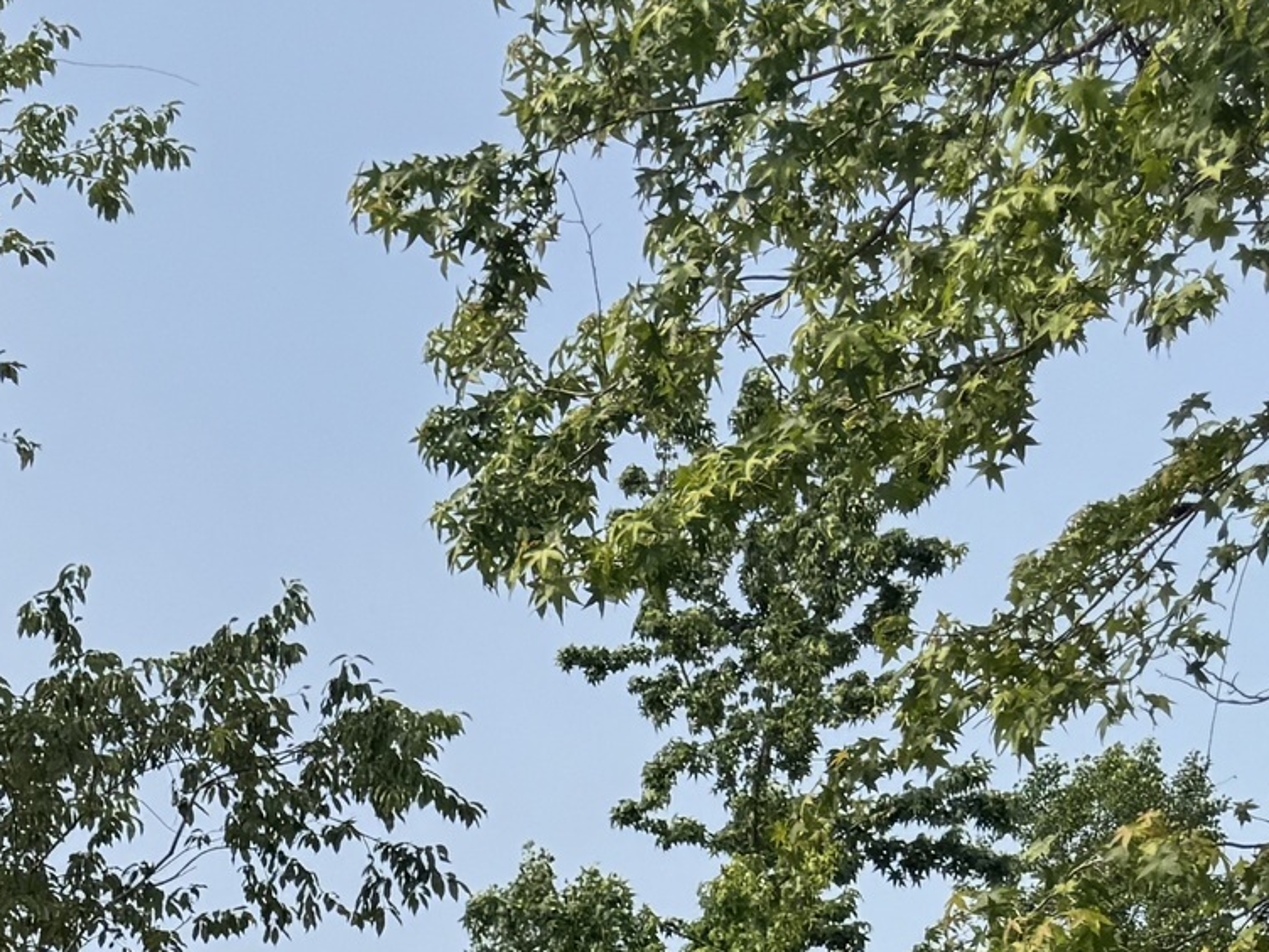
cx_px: -651
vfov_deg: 13.1
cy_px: 1902
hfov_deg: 17.8
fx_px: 3593
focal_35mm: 98
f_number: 1.78
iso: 80
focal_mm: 6.76
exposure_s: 1/4310
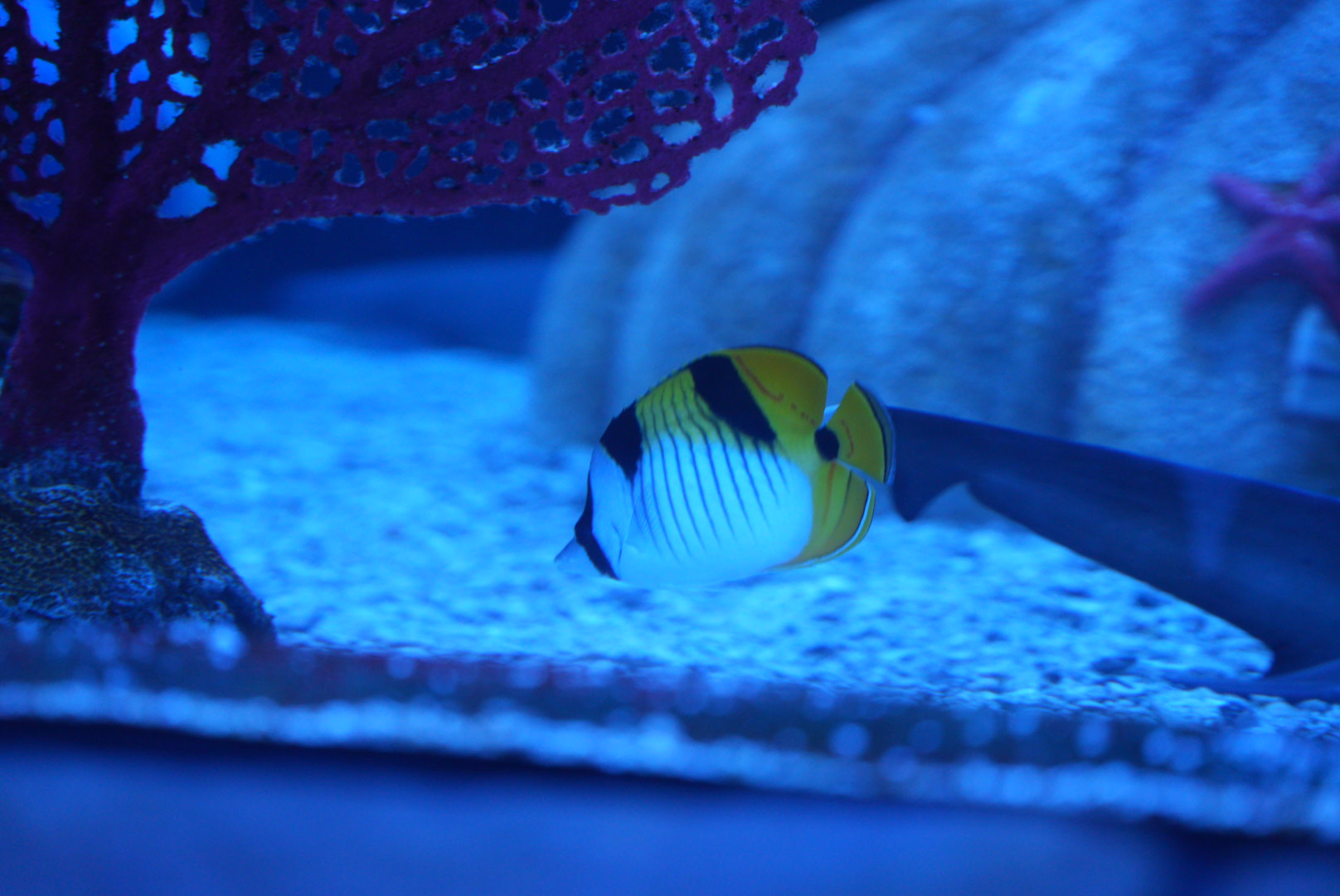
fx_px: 2607
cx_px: 670
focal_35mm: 70
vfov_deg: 19.5
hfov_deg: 28.8
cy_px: 448
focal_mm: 70
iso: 2500
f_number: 2.8
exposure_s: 1/400
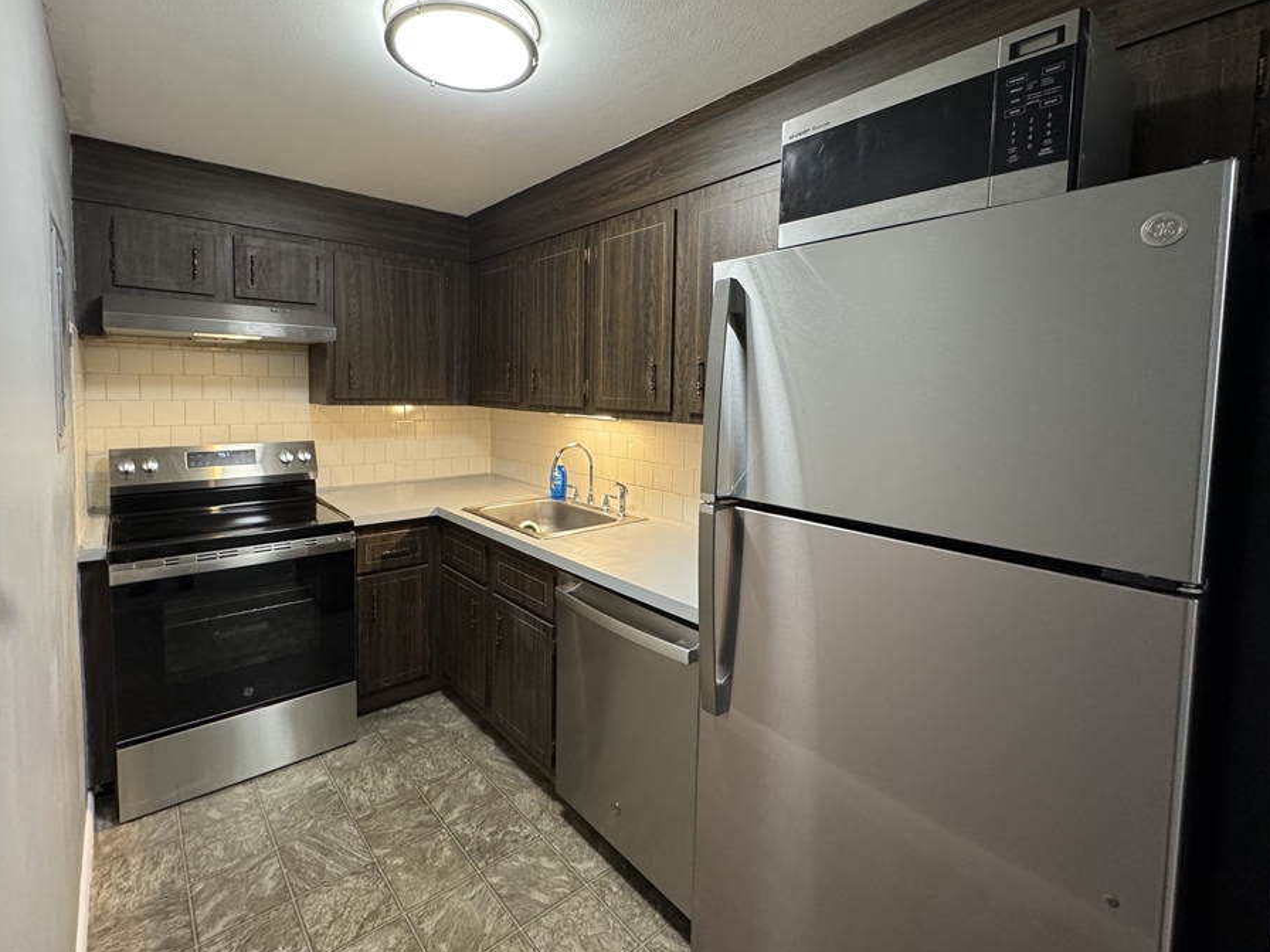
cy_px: 425
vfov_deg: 77.9
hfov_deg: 94.2
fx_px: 587
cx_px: 575
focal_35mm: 16
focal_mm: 2.22
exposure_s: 1/60
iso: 250
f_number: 2.2
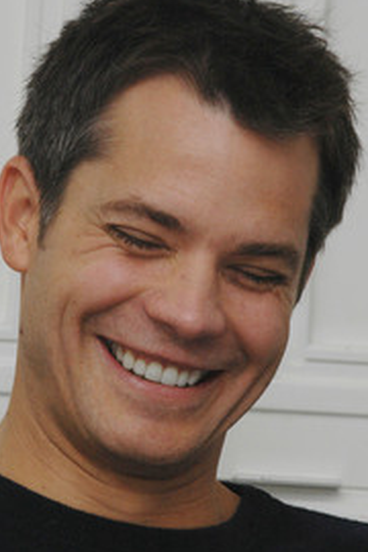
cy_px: 235
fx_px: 4933
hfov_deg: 4.3
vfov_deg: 6.4
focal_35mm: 322
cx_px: 139
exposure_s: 1/320
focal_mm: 145
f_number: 11
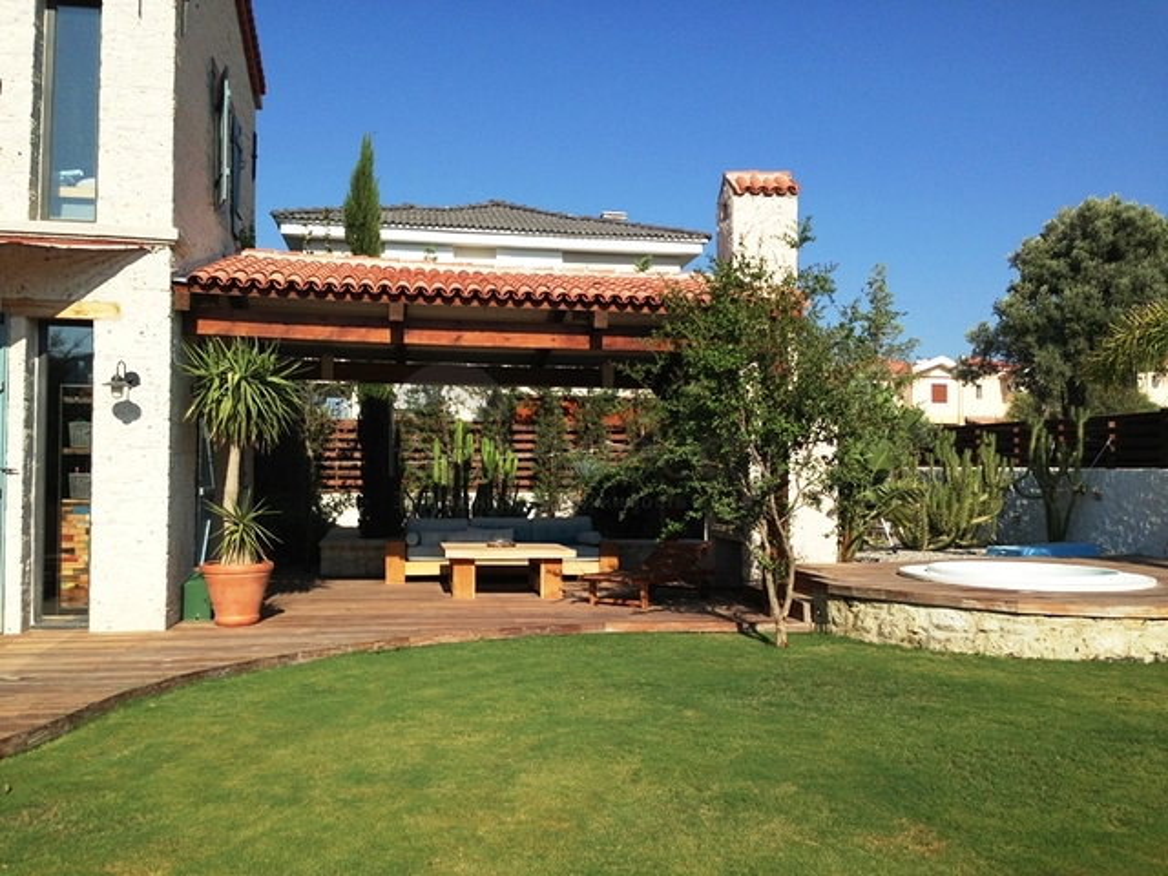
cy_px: 438
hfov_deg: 55.4
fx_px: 1113
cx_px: 584
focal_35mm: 33
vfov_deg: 42.9
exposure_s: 1/2088
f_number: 2.4
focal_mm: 4.13
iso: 50
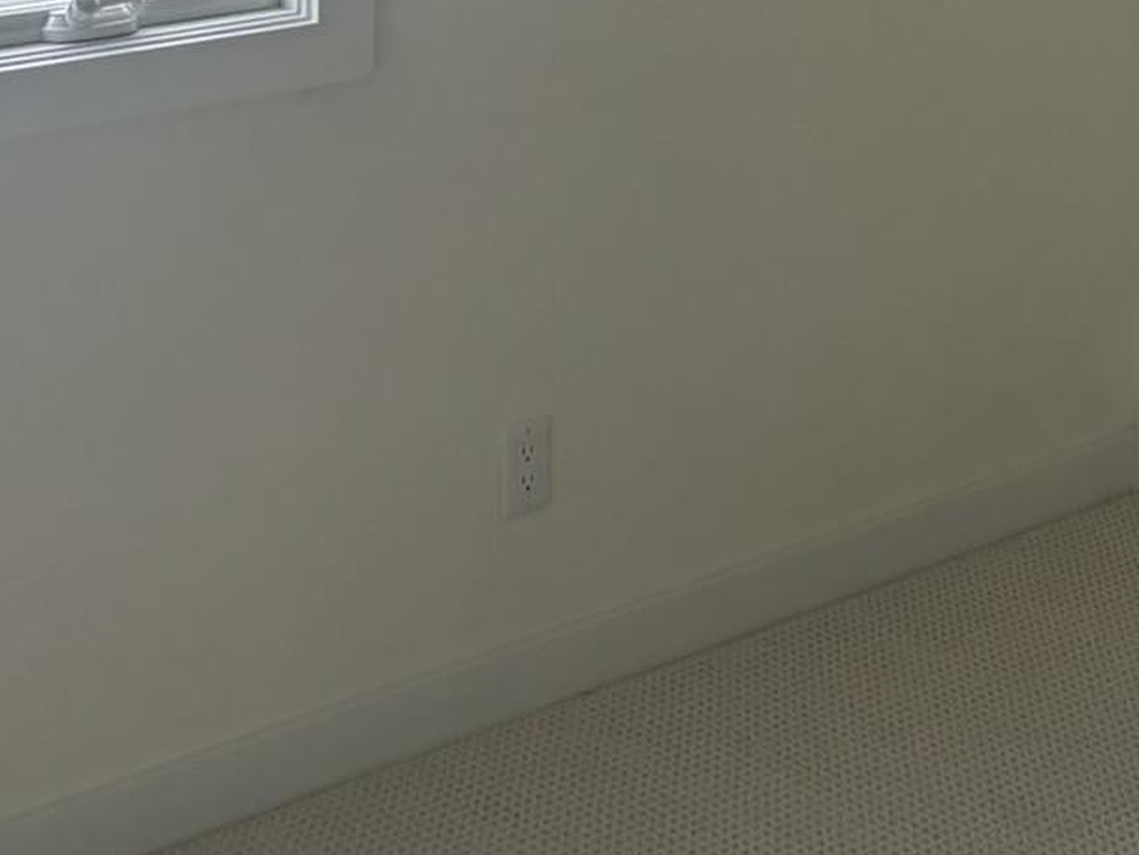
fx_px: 2896
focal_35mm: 88
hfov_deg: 21.7
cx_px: 1064
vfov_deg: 15.6
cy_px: -384
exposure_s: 1/121
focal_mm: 5.96
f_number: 1.6
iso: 100
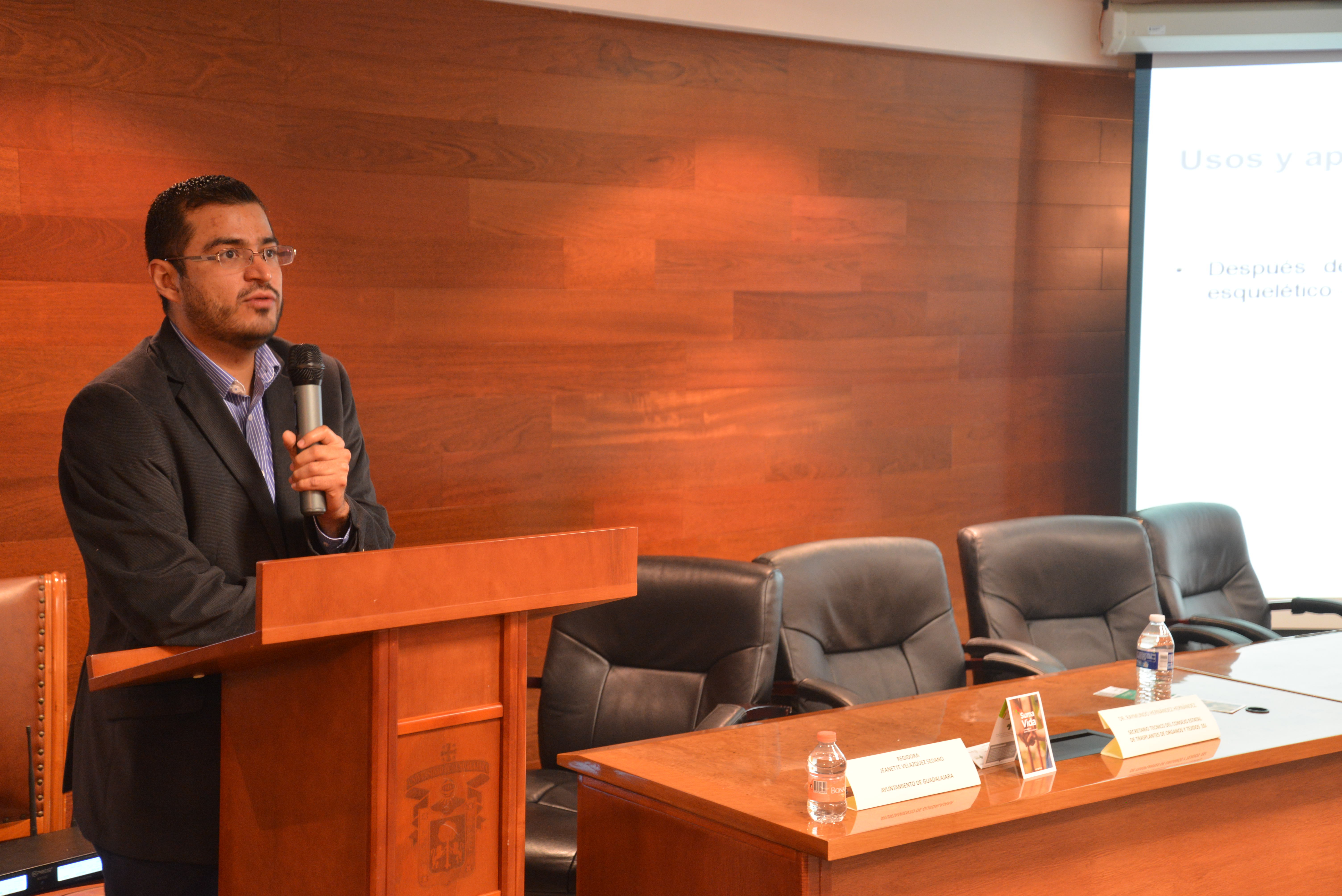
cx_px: 671
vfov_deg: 26.0
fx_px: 1939
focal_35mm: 52
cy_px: 448
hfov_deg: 38.2
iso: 1600
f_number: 4.2
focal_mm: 52
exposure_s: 1/15
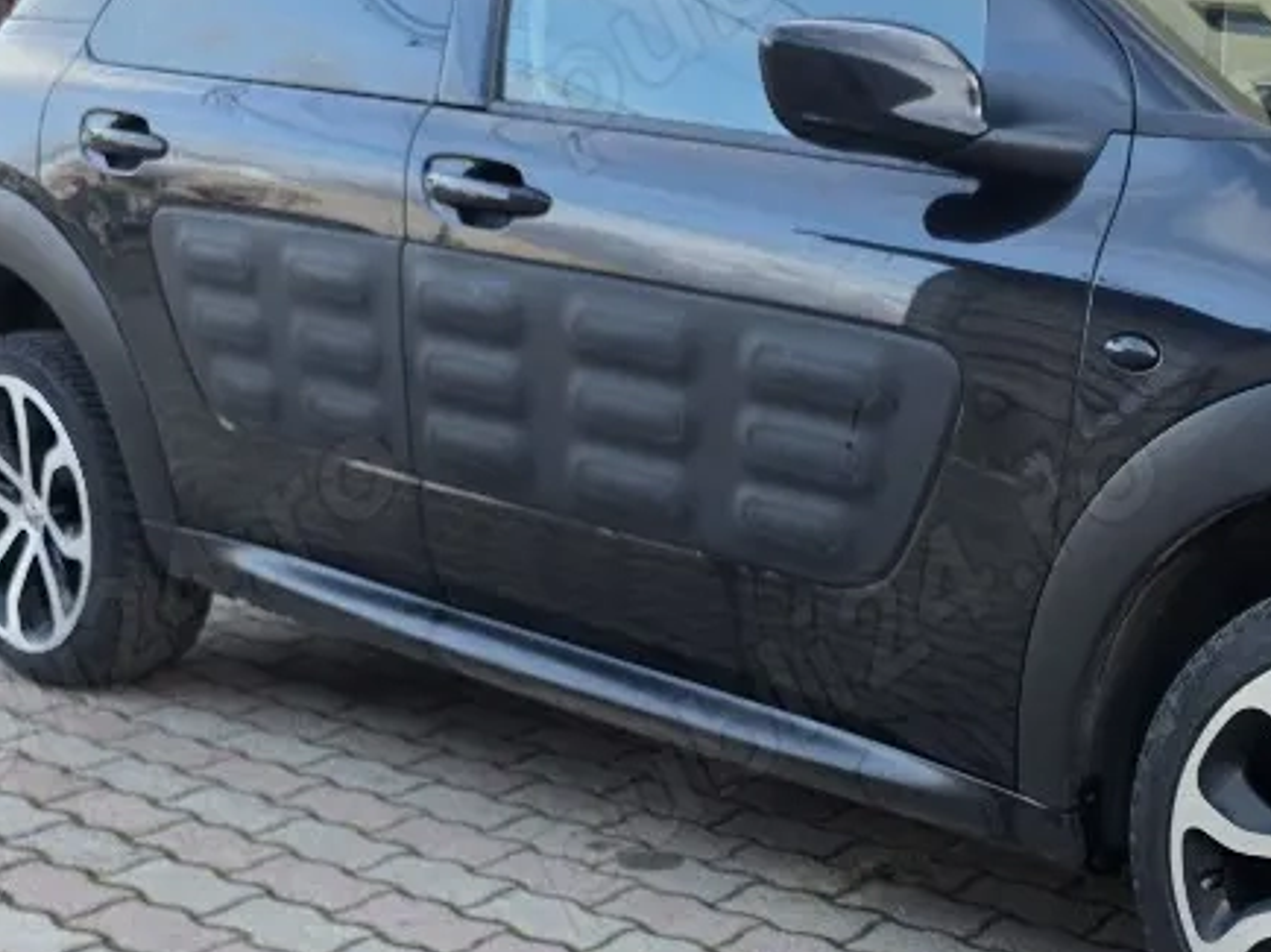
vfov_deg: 27.2
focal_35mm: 53
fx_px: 1945
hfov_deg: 34.9
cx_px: 1037
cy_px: 688
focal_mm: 6.3
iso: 32
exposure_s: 1/50.3
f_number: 1.7
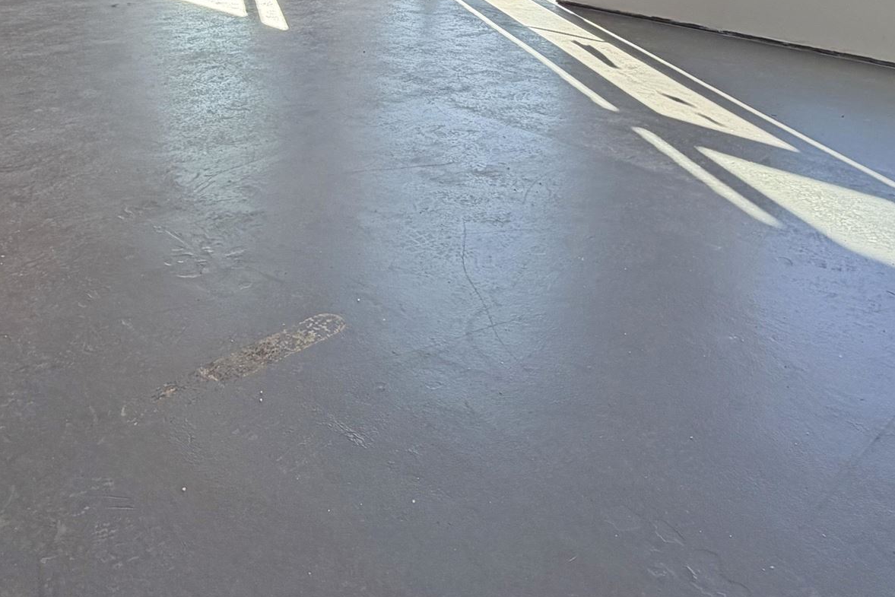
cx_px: 462
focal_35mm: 38
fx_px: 945
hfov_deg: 50.7
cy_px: -21
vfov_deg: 31.9
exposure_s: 1/196
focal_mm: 2.22
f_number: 2.2
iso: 64
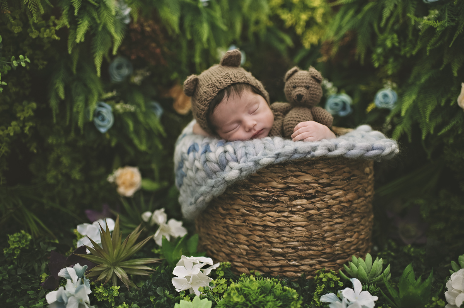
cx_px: 232
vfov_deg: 37.8
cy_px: 154
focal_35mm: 35
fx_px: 451
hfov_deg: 54.5
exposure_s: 1/125
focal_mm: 35
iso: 320
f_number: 1.8
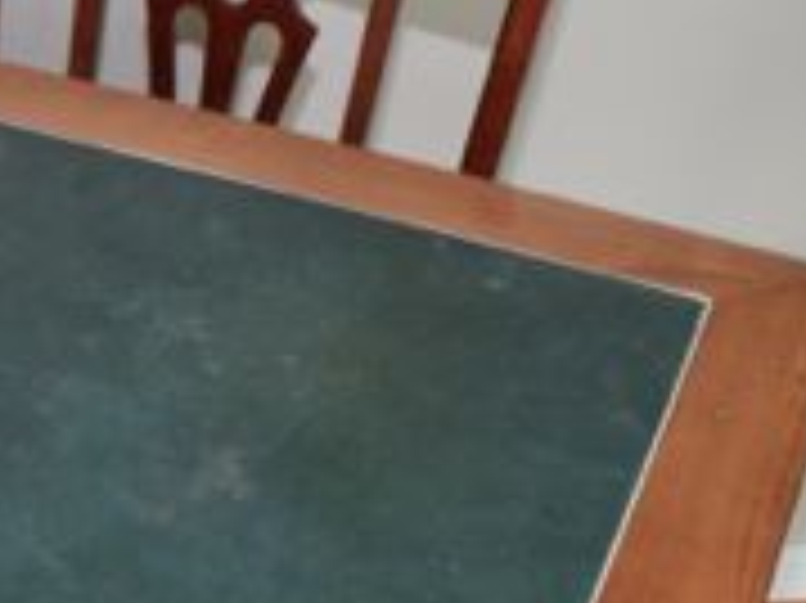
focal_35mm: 93
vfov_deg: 15.4
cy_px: 668
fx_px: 2164
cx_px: -257
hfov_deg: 19.4
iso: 800
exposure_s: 1/125
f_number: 5.6
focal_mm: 18
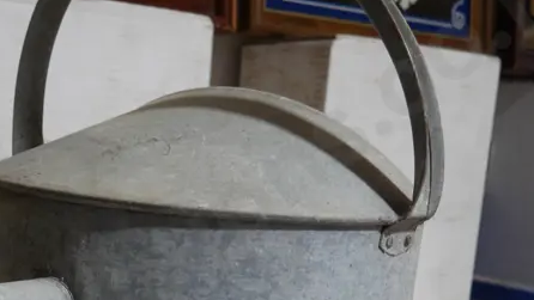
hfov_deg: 29.4
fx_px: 991
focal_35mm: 70
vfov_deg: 16.8
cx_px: 101
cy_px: 316
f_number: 3.5
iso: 250
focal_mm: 14
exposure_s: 1/60
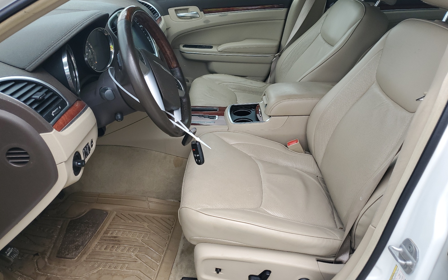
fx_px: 342
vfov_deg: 44.3
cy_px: 113
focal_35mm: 28
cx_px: 225
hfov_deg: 66.5
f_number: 1.5
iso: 50
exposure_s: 1/556
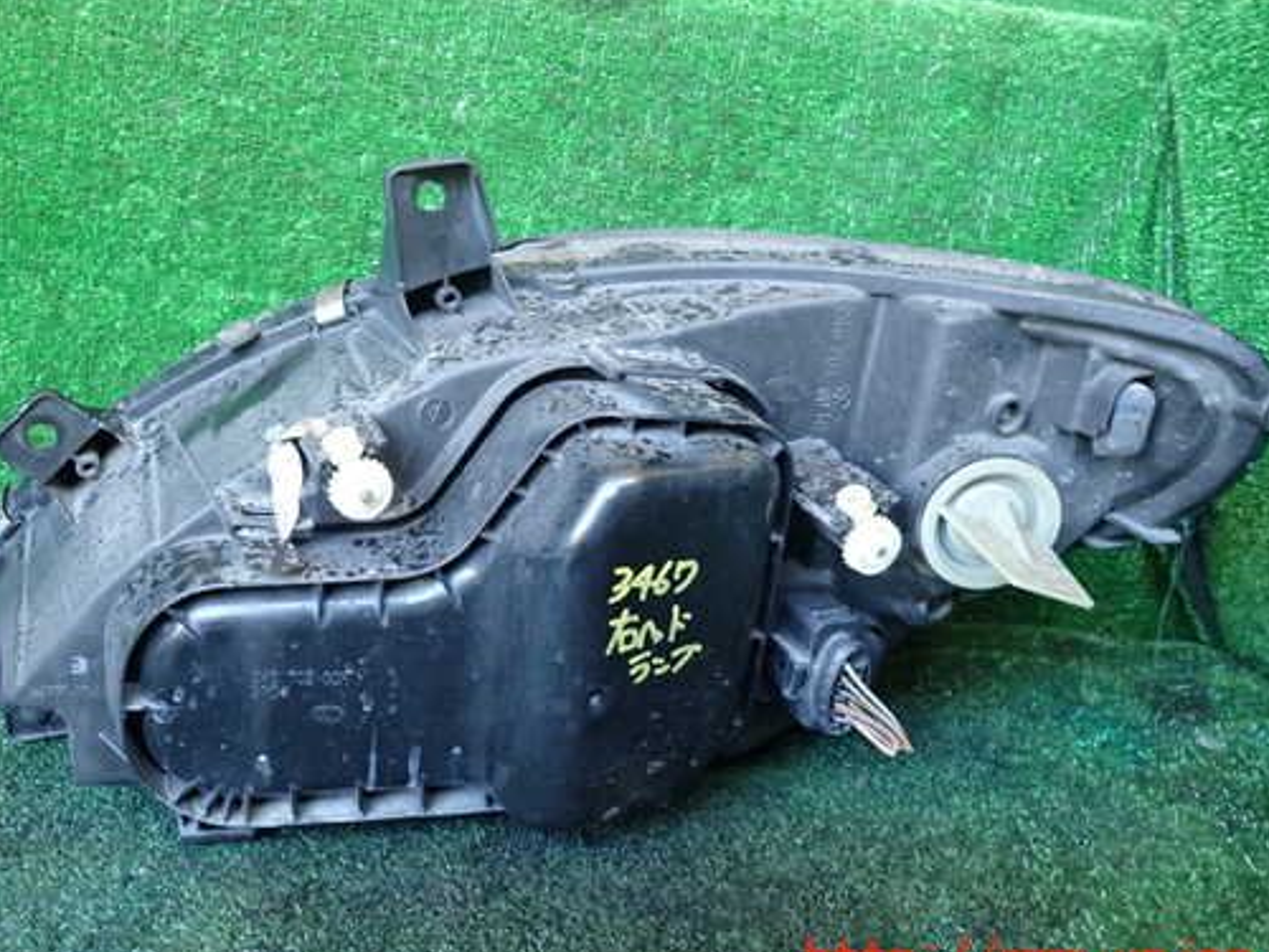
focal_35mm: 30
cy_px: 424
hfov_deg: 60.0
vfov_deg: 46.7
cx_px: 617
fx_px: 1100
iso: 250
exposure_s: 1/30
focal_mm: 4.5
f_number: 2
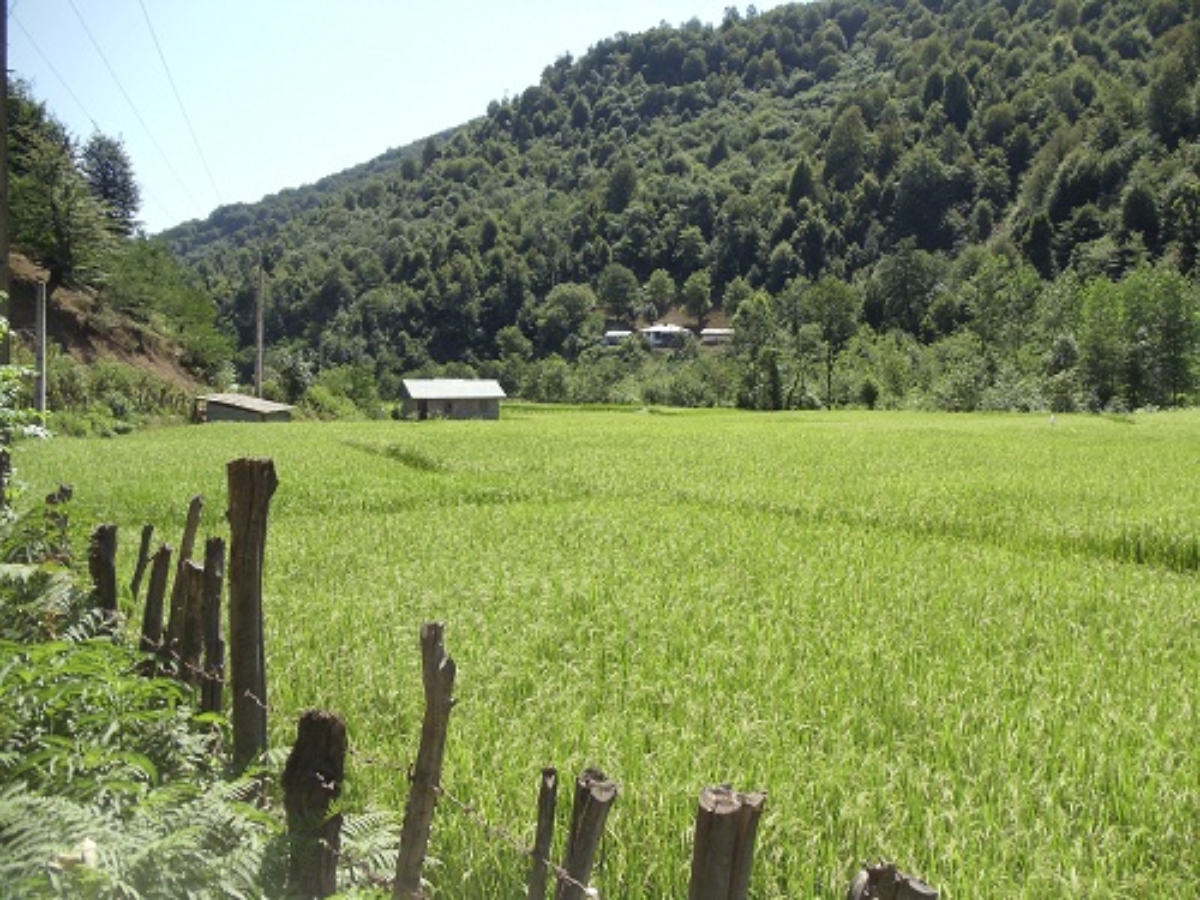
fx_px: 1525
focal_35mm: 44
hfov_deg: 42.9
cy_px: 450
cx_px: 600
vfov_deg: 32.9
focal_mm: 6
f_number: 7.1
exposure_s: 1/160
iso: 100
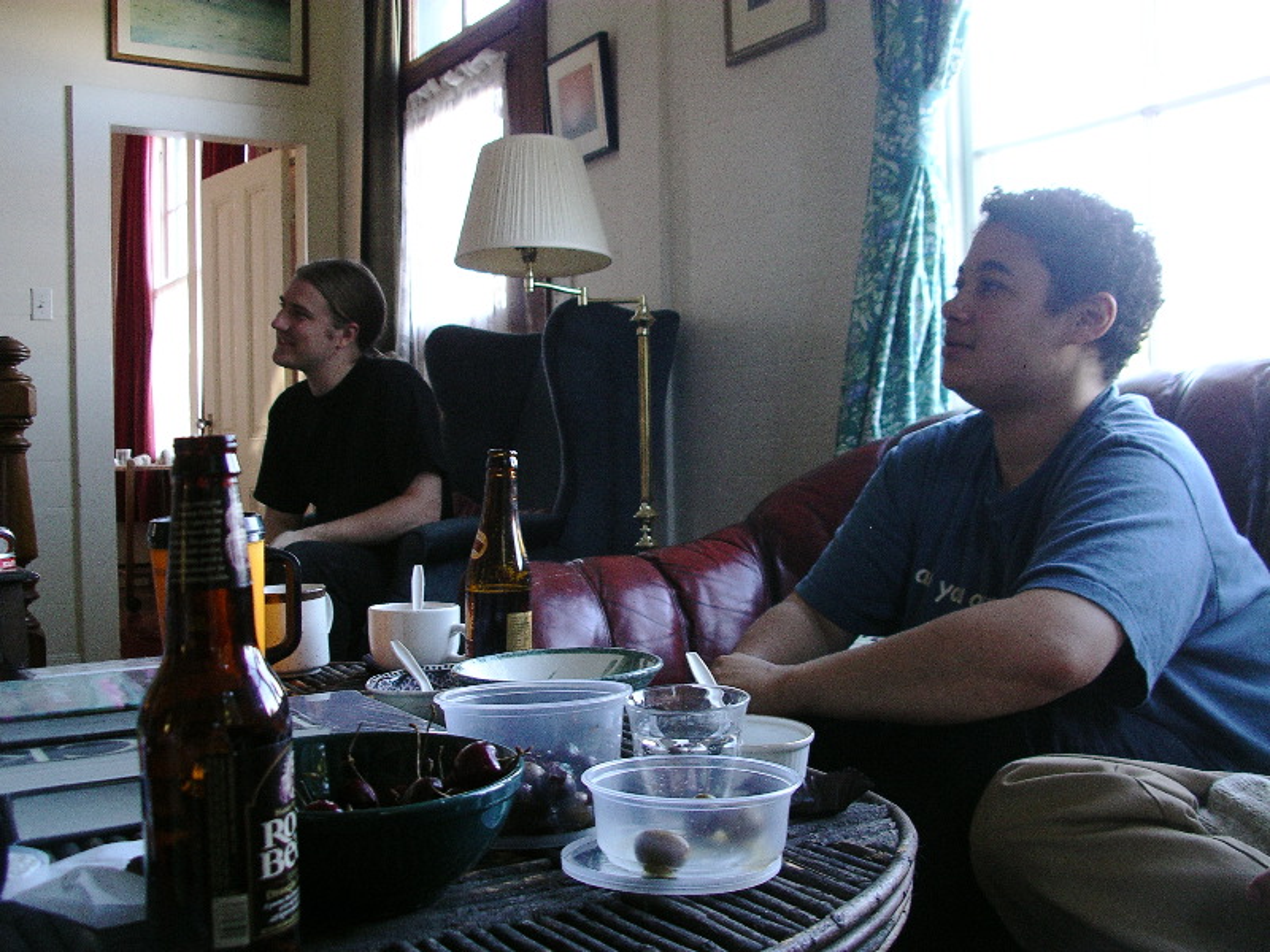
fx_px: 1357
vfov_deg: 38.7
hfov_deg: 50.1
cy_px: 476
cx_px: 635
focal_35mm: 37
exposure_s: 1/40
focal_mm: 7.8
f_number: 2.8
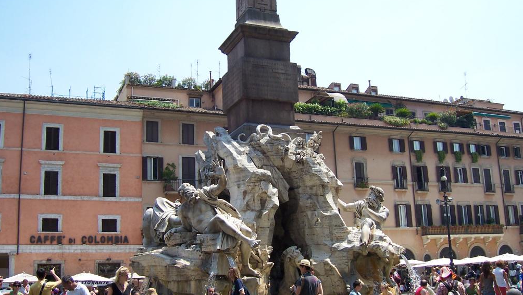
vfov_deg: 29.7
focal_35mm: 40
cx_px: 265
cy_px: 159
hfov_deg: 50.5
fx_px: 555
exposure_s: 1/750
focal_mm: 6
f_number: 3
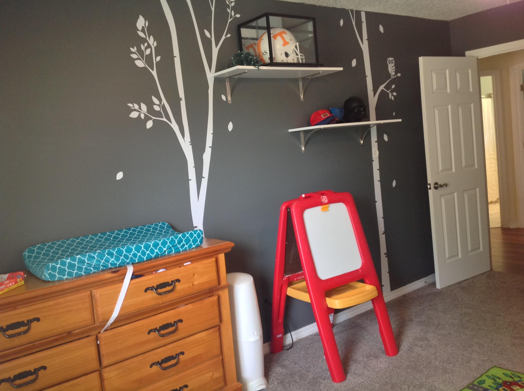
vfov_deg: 40.6
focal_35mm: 35
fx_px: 529
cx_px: 262
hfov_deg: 52.7
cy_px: 196
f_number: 2.4
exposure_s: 1/15
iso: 100
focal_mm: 4.28
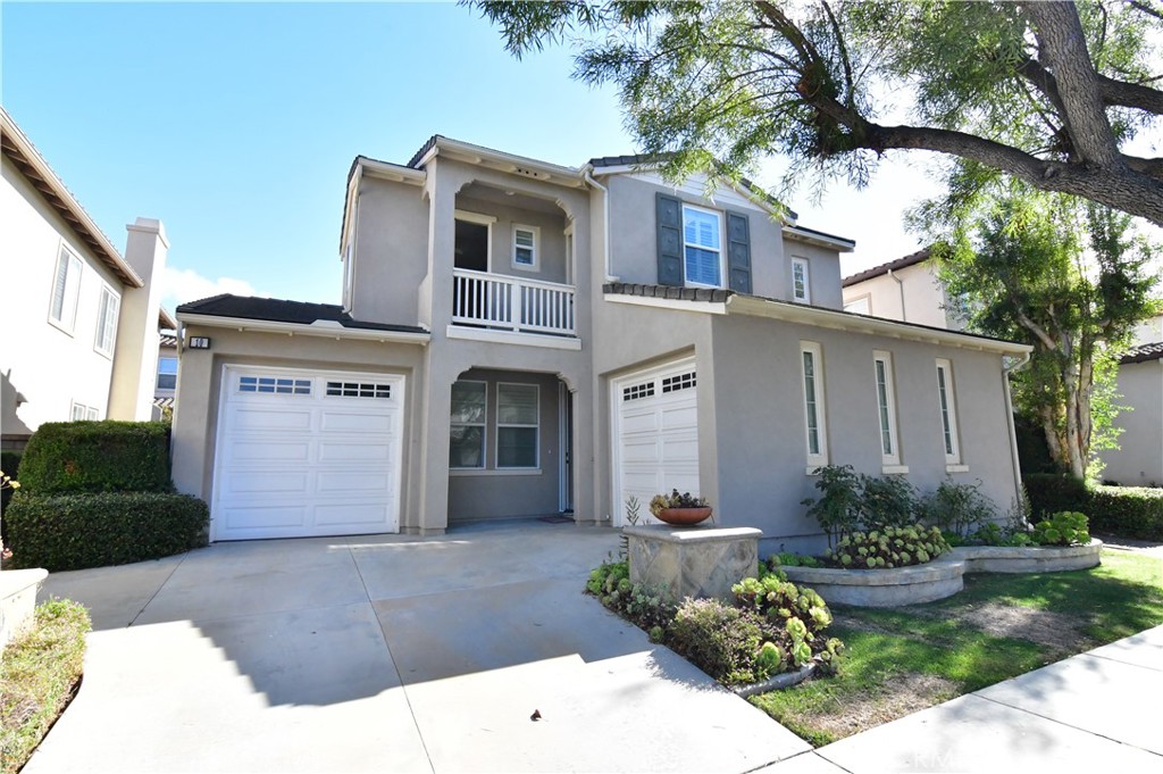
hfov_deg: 96.8
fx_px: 516
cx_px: 582
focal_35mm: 16
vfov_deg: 73.7
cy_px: 387
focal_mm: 11
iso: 2000
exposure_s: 1/500
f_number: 13
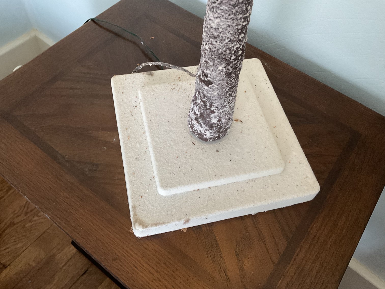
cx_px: 192
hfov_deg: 61.7
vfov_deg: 48.2
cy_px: 144
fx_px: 323
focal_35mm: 29
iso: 250
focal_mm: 3
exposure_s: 1/40
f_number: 1.8
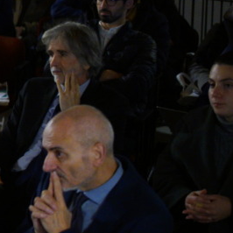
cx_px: -311
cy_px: 25
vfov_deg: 12.1
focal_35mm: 143
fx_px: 1089
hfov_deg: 10.6
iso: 3200
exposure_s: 1/100
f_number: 2
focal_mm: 35
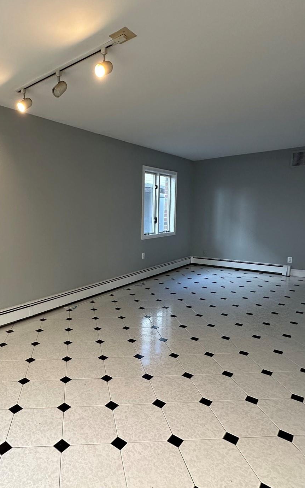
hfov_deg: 53.3
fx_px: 293
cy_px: 256
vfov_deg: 79.6
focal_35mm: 22
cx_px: 88
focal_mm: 2.22
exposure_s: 1/120
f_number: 2.2
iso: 200
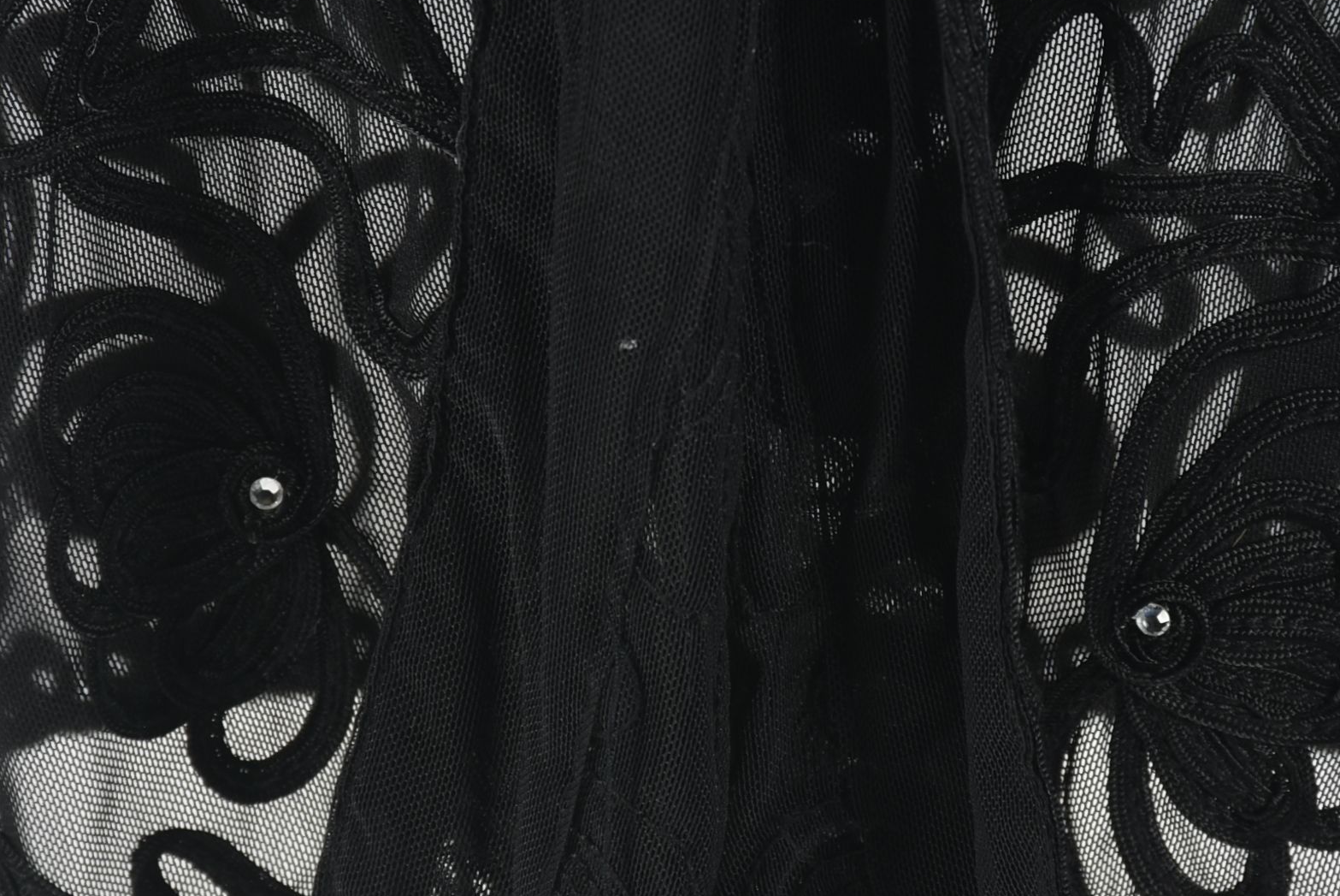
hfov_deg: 5.1
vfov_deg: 3.4
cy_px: 514
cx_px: 786
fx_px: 14935
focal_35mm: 401
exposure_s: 1/125
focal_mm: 140
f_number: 9
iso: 200
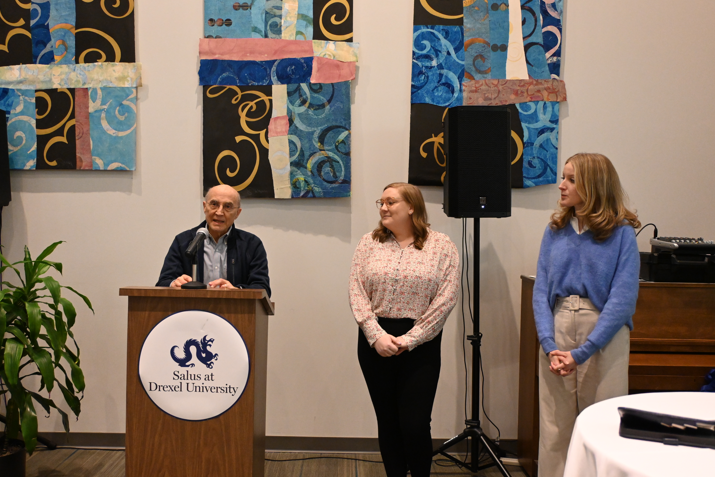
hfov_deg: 56.8
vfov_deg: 39.7
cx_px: 347
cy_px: 241
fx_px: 661
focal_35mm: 33
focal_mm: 21.5
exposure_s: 1/100
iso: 3200
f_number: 4
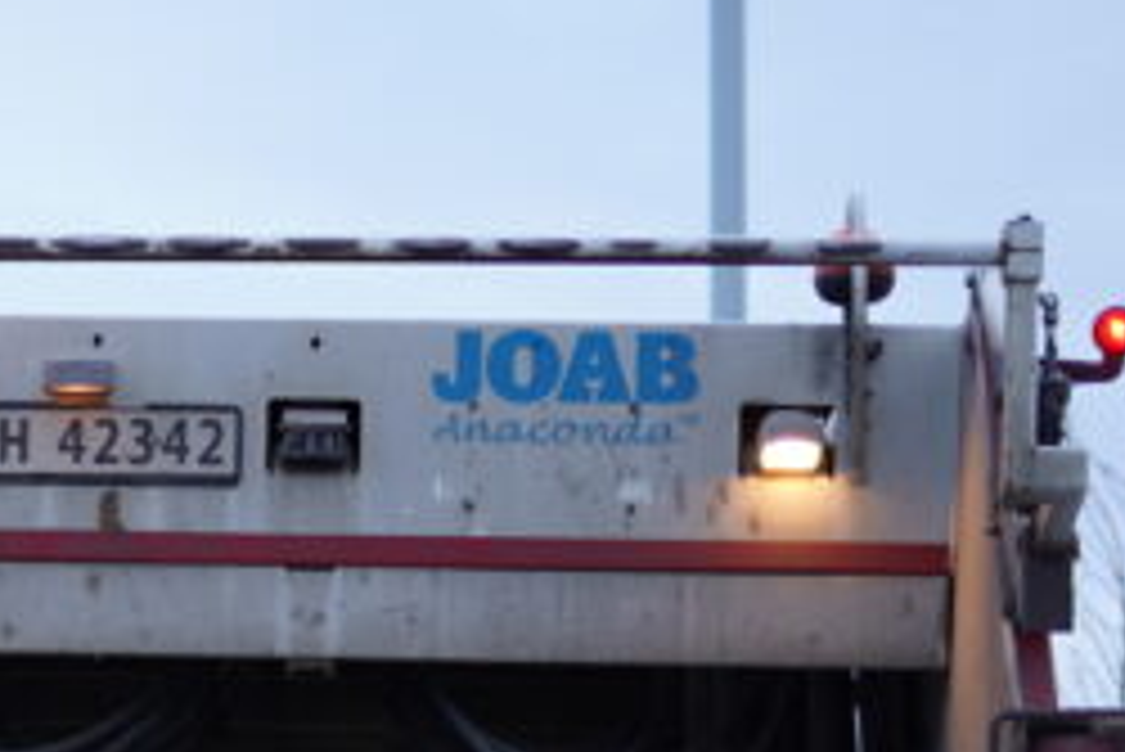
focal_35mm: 205
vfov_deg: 6.6
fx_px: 6410
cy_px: 997
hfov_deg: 9.7
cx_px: -662
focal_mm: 50
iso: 125
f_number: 1.8
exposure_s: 1/50
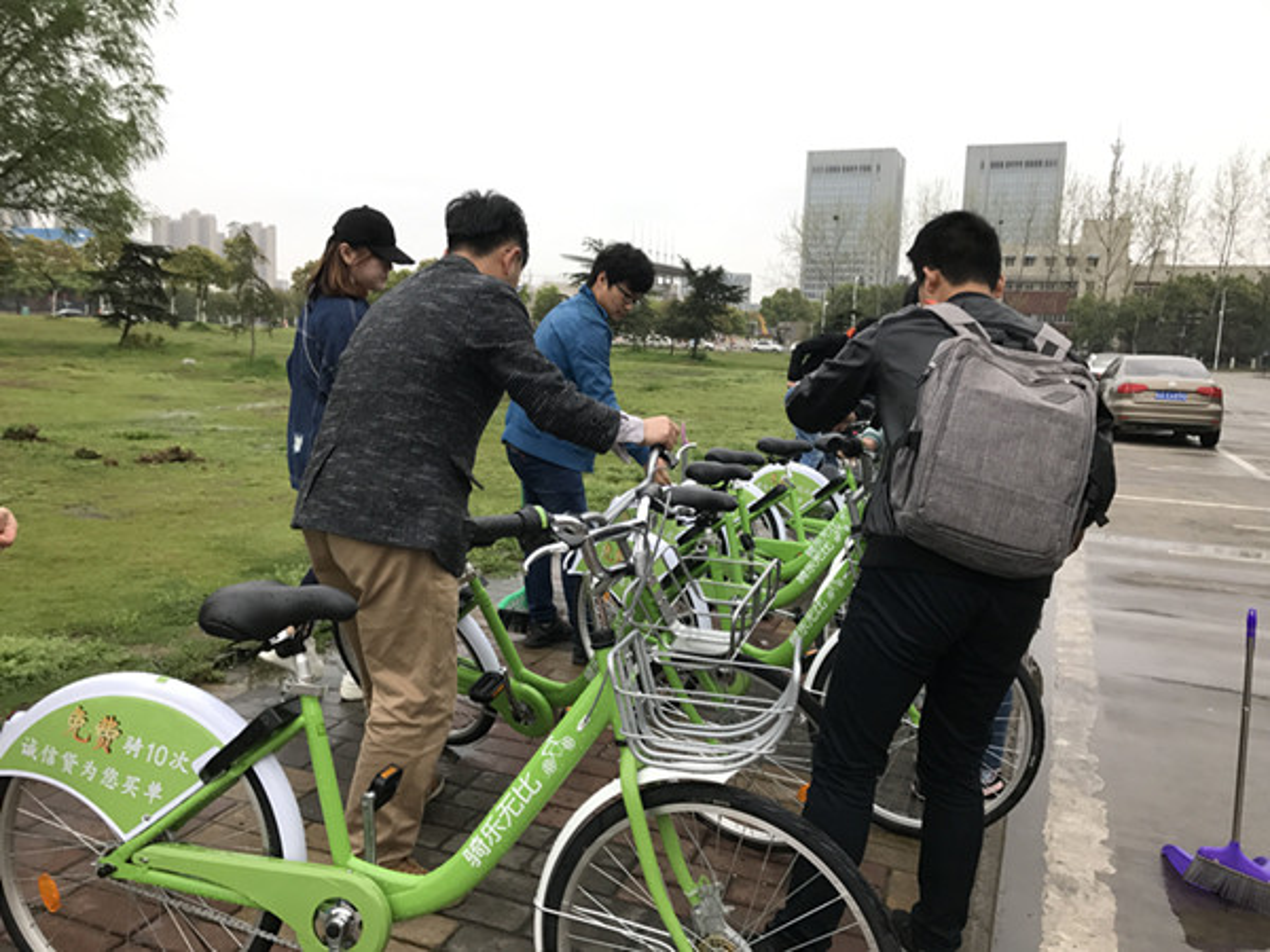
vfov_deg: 49.7
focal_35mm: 28
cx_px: 635
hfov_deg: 63.4
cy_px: 476
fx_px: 1027
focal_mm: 3.99
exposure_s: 1/100
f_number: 1.8
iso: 40
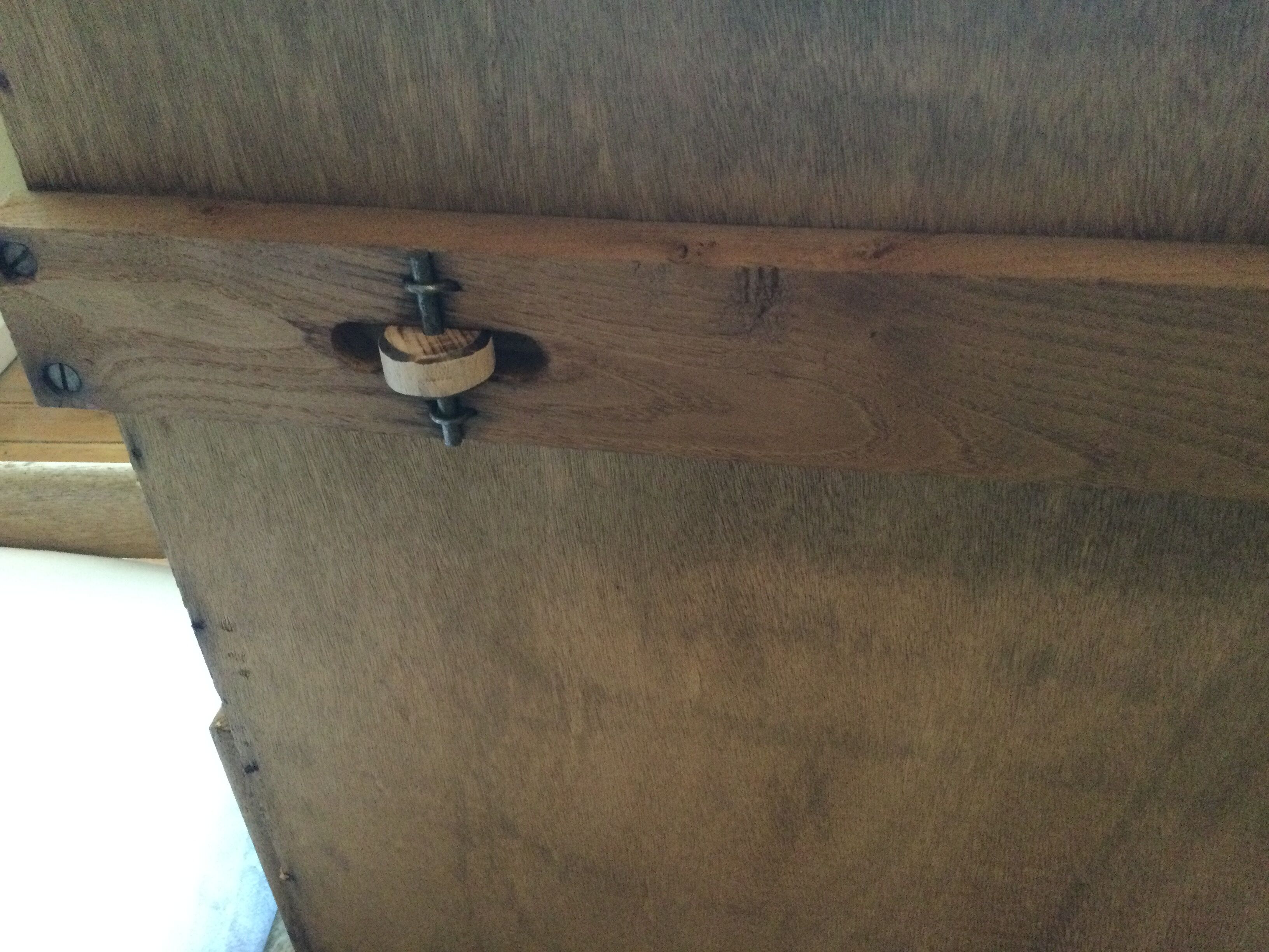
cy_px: 476
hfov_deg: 58.4
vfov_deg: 45.4
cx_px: 634
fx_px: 1136
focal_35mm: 31
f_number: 2.4
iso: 250
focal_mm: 3.3
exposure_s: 1/15
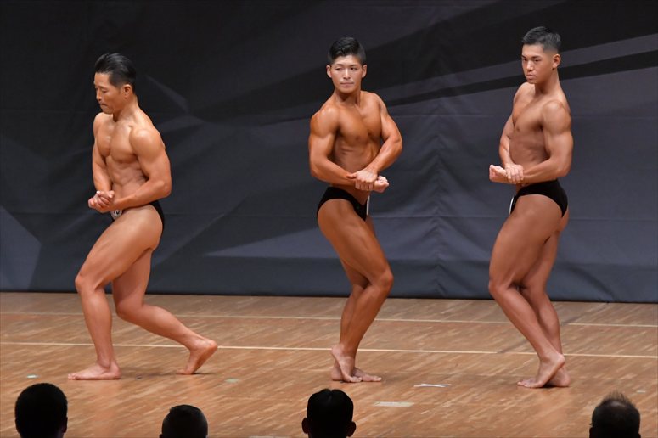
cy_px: 219
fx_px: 4933
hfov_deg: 7.6
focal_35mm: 270
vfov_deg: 5.1
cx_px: 329
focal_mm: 180
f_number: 5.6
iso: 6400
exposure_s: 1/400
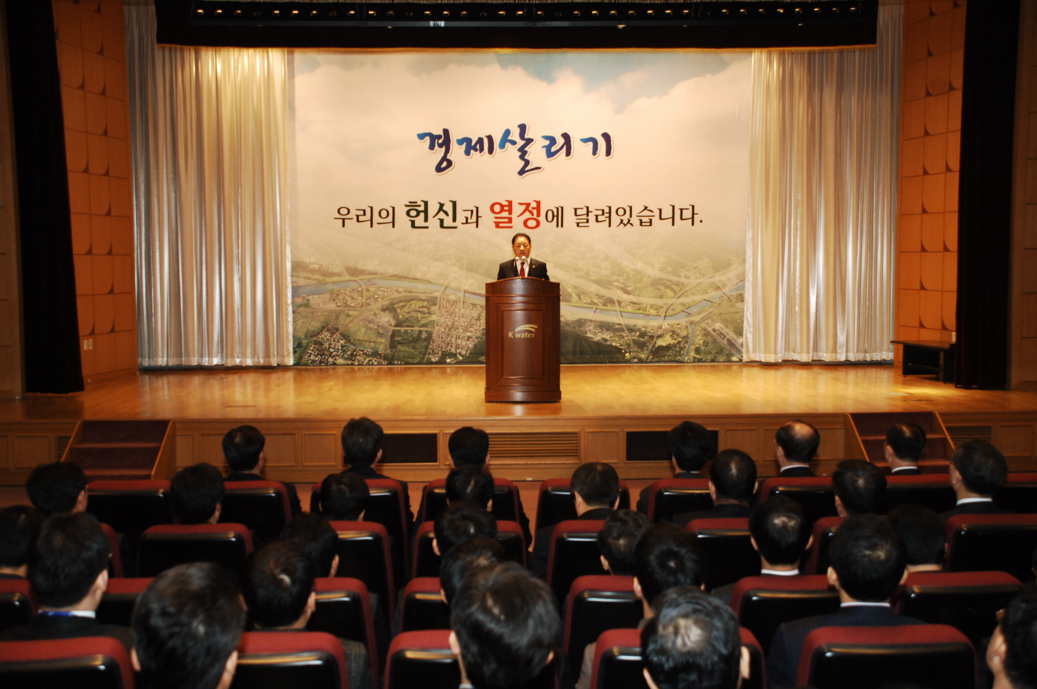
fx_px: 1208
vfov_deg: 31.8
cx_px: 518
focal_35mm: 42
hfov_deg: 46.4
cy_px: 344
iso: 640
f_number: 4.5
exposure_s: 1/60
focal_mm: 28
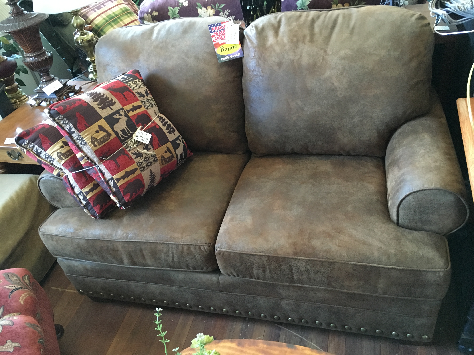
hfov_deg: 61.7
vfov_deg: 48.2
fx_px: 397
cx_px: 237
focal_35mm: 29
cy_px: 178
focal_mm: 4.15
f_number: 2.2
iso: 200
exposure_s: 1/15
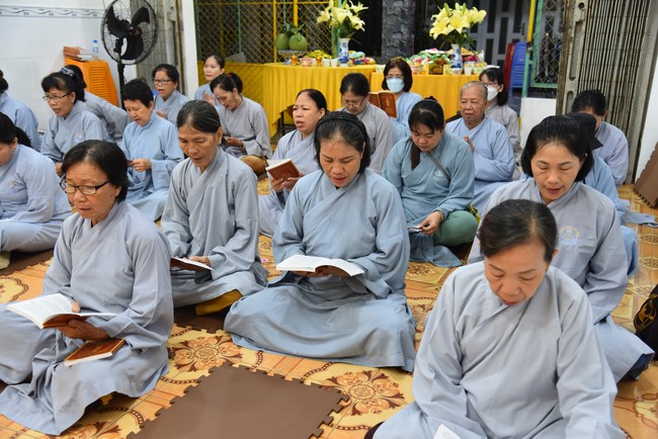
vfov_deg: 37.9
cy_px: 220
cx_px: 329
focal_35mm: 35
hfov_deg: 54.4
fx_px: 640
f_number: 4
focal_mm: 35
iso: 900
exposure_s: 1/60
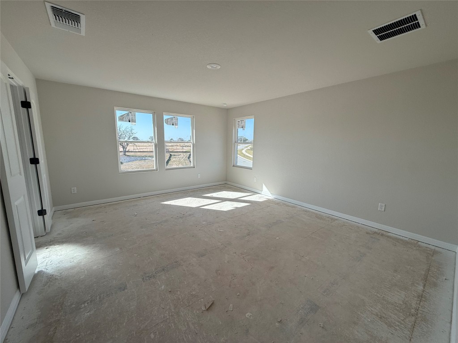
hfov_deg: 102.1
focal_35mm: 14
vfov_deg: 85.7
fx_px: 185
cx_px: 229
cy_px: 172
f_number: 2.2
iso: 50
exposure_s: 1/535
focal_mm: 2.22
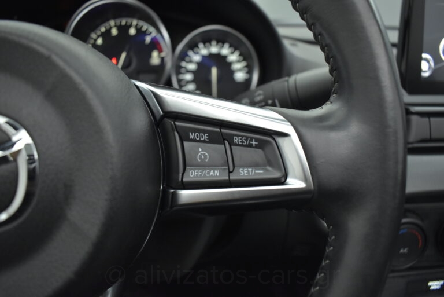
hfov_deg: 67.4
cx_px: 222
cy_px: 148
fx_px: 333
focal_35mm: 27
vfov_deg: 48.0
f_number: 3.5
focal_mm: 18
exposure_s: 1/100
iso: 1600
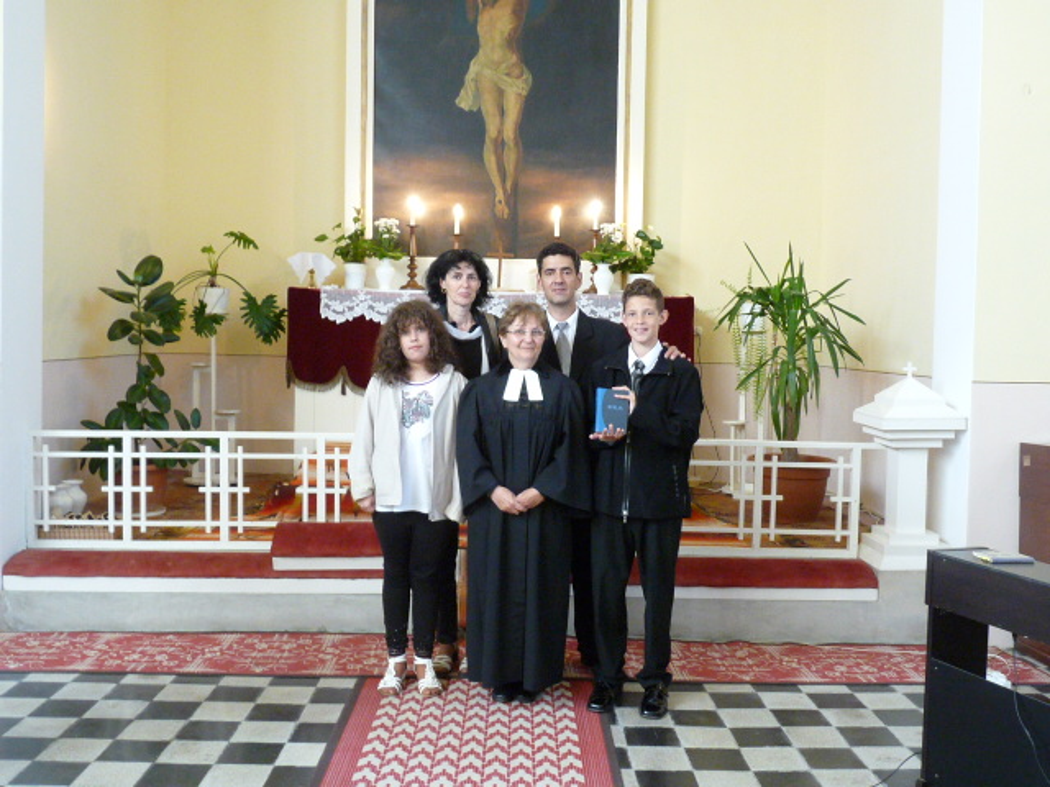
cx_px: 525
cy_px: 394
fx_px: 1062
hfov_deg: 52.6
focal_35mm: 35
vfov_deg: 40.7
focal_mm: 4.8
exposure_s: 1/30
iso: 400
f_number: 2.8
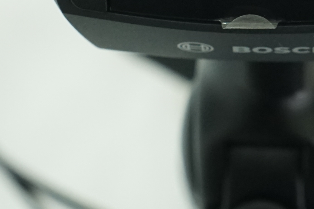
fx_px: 1439
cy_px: -96
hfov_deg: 12.4
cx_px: 269
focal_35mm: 165
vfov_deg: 8.2
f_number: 5.6
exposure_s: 1/200
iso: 1600
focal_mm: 38
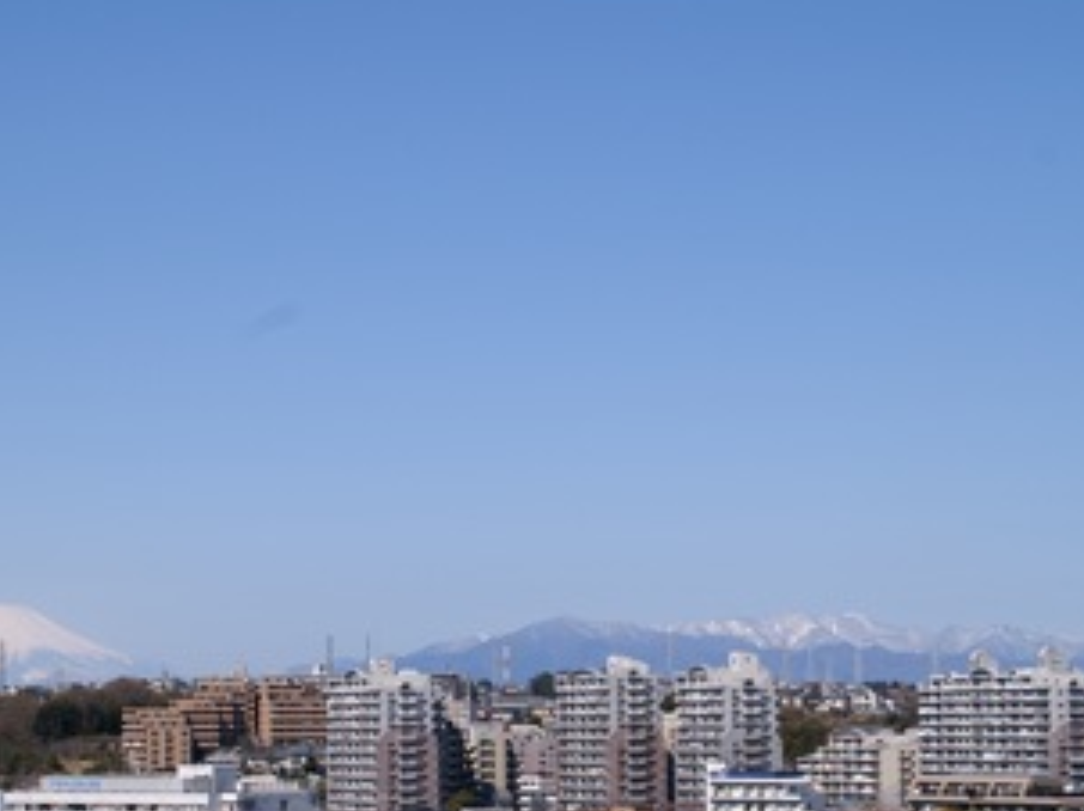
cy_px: 497
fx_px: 2691
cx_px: 452
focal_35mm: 86
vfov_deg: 17.1
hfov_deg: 22.8
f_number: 11
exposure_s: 1/250
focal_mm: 40
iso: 100
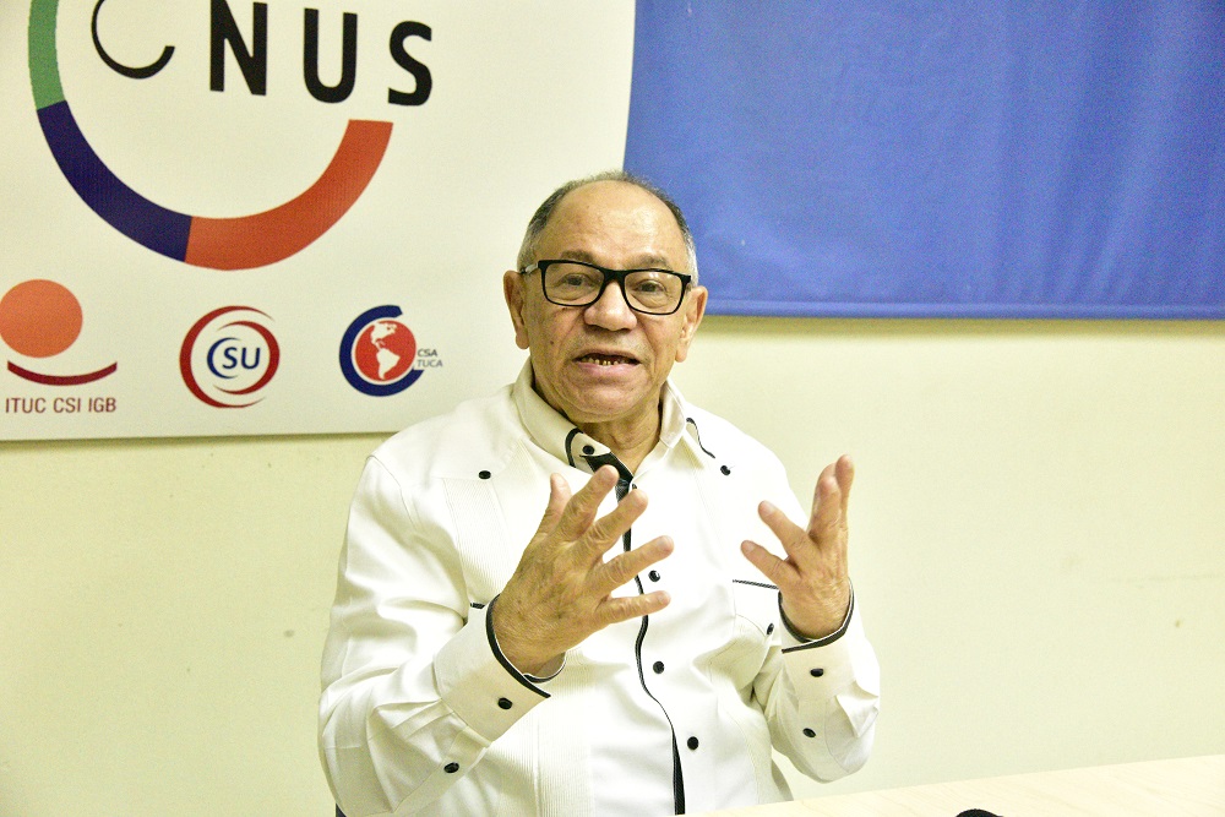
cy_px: 408
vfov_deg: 26.0
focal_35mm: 52
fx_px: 1770
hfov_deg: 38.2
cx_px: 612
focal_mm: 52
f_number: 5.6
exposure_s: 1/320
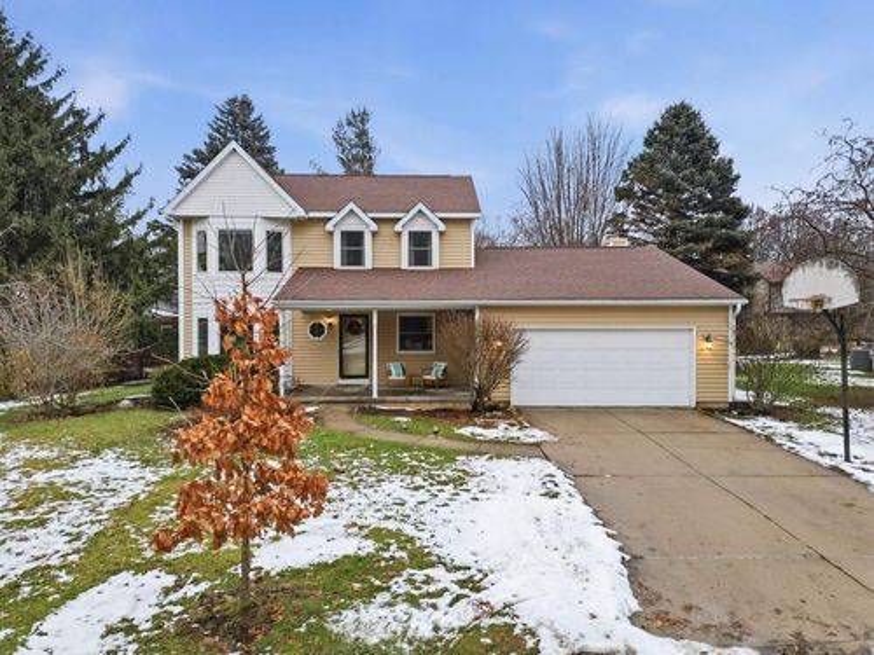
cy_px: 328
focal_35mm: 24
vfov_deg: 56.8
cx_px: 437
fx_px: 606
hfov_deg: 71.6
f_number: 1.7
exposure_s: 1/640
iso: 100
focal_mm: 6.7
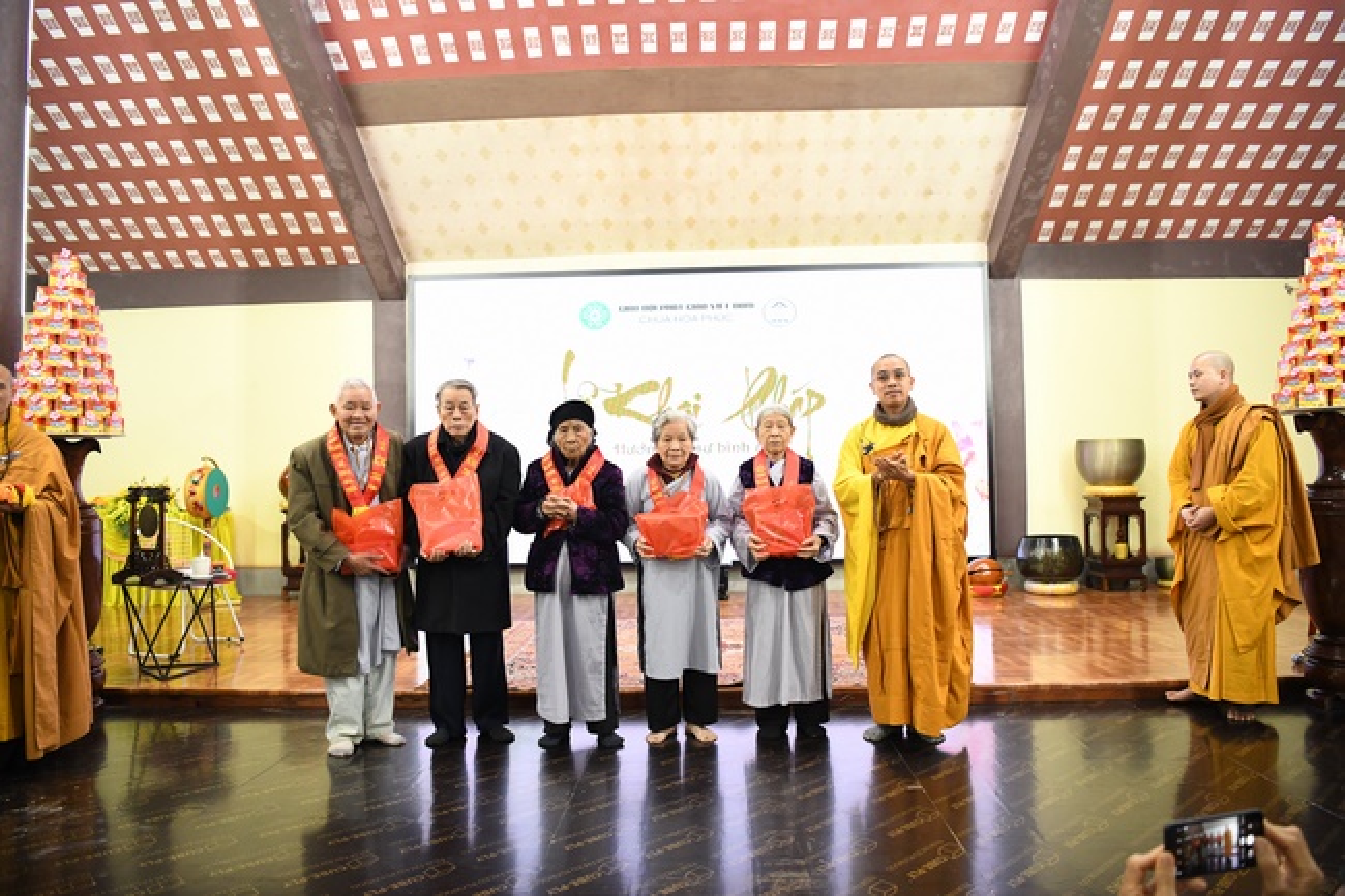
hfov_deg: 73.8
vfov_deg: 53.1
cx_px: 672
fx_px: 896
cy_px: 448
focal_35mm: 24
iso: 3200
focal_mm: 24
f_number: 2.8
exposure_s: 1/160
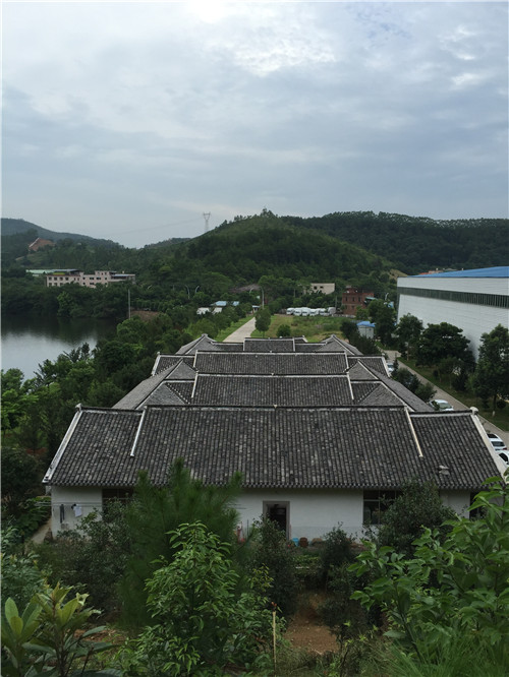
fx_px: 568
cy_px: 338
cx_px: 254
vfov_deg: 61.6
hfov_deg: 48.3
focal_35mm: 29
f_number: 2.2
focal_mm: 4.15
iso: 32
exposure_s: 1/542
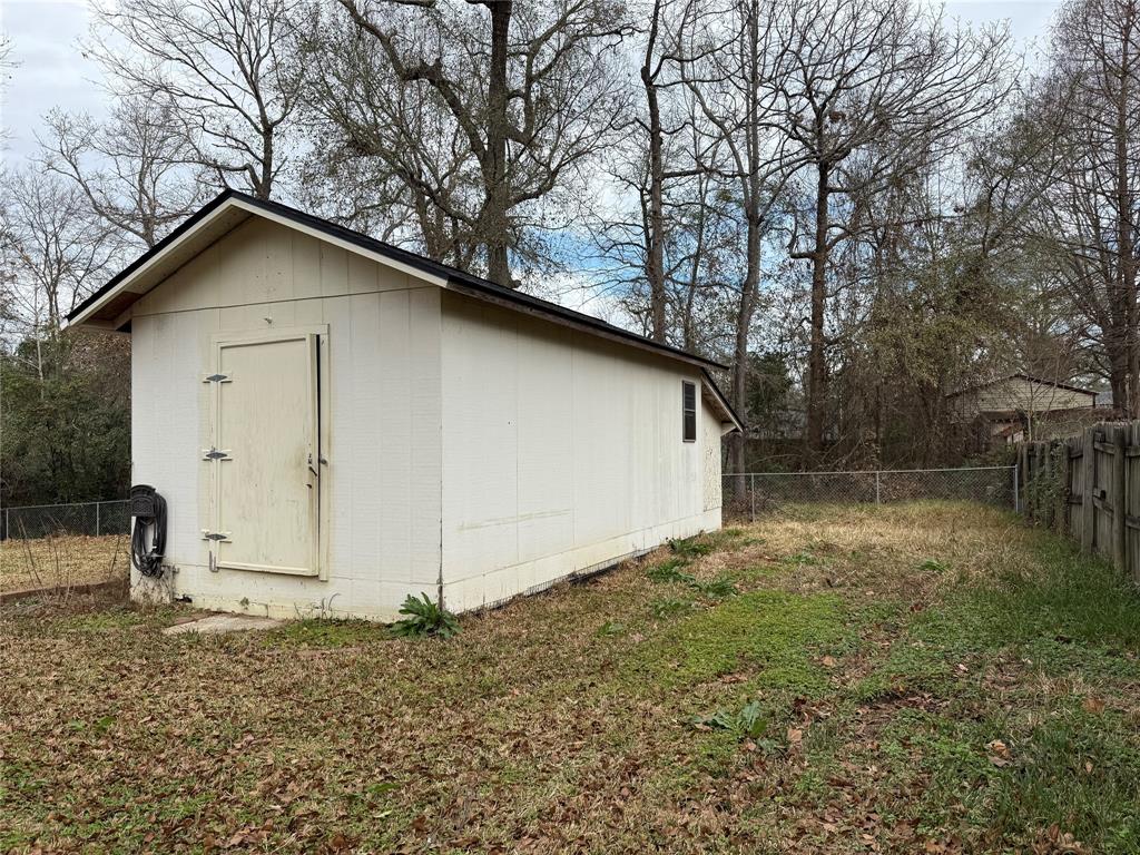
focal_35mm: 24
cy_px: 428
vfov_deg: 56.8
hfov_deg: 71.6
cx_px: 570
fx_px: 790
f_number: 1.78
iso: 80
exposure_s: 1/1949
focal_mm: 6.76
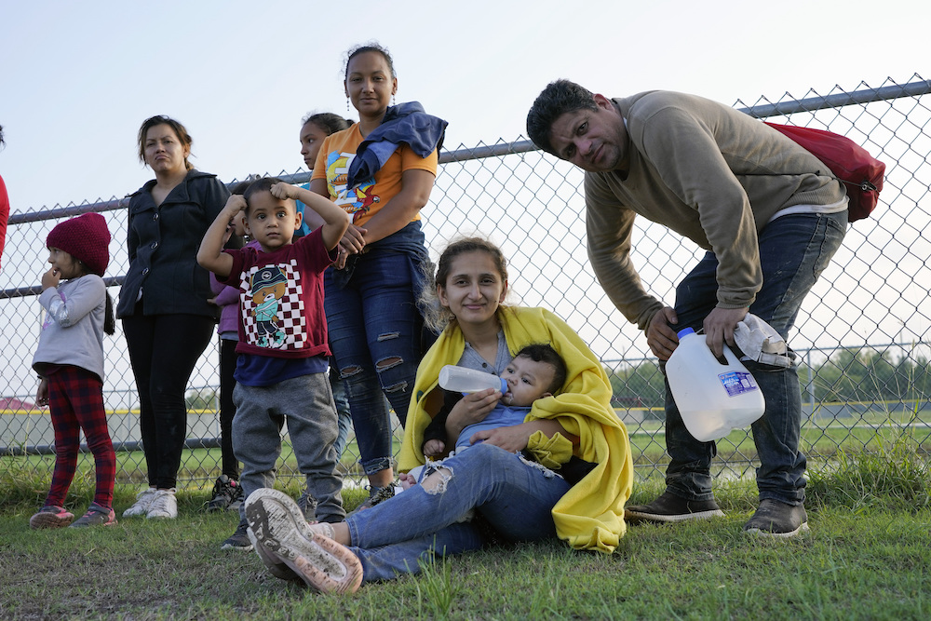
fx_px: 1086
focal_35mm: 42
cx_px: 466
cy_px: 310
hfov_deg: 46.4
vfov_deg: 31.9
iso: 250
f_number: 6.3
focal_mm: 42
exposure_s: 1/320
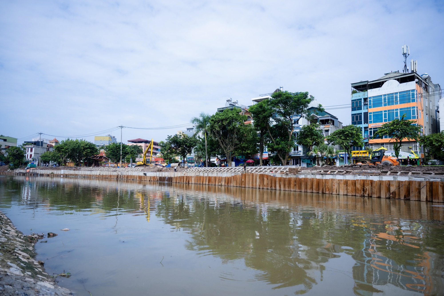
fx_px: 296
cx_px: 222
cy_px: 148
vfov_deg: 53.1
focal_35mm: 24
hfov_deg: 73.7
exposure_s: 1/1000
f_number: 2.8
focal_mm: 24
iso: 80
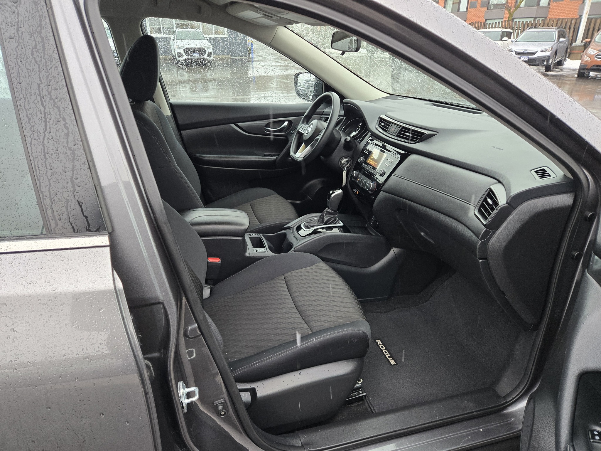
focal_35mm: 23
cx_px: 300
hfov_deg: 73.9
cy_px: 226
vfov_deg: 58.9
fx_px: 399
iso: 250
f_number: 1.8
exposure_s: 1/120
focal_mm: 5.4
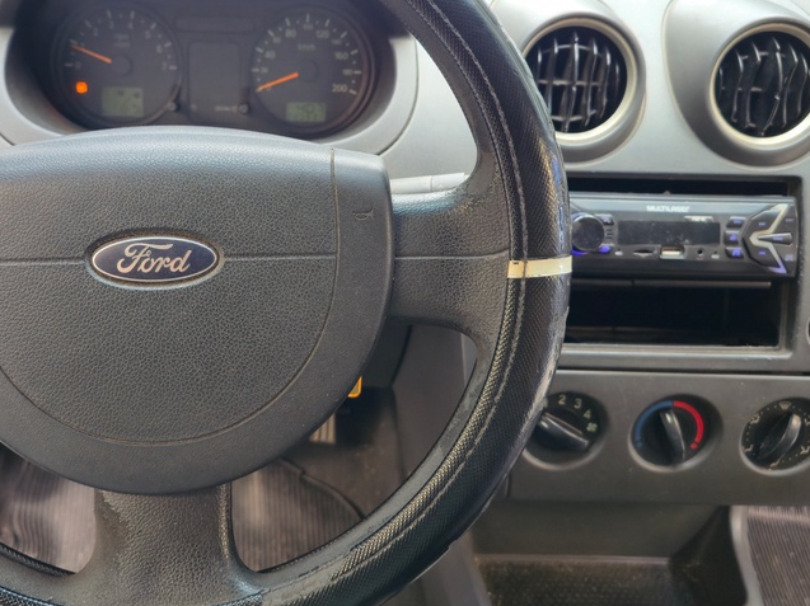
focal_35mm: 37
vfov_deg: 38.5
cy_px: 239
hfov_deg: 49.6
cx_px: 298
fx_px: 865
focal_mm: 6.3
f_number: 1.7
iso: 64
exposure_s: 1/60
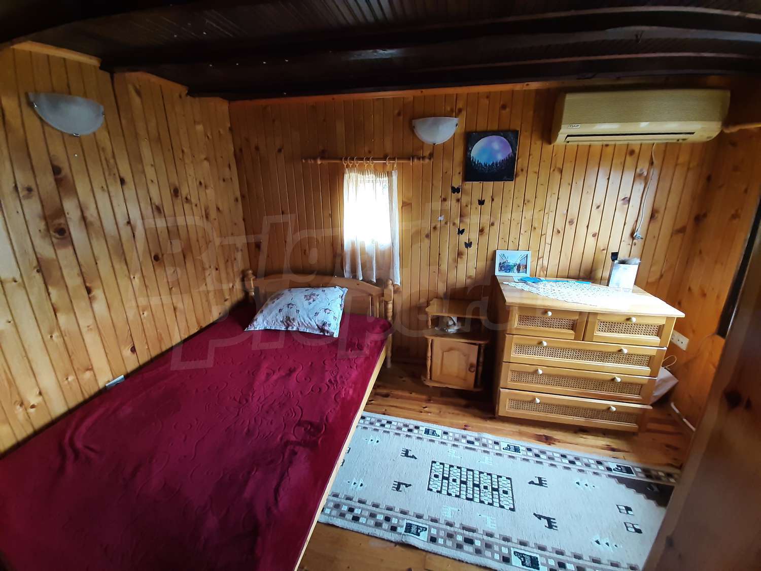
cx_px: 380
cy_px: 286
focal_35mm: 13
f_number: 2.2
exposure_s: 1/25
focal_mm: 1.42
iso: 200
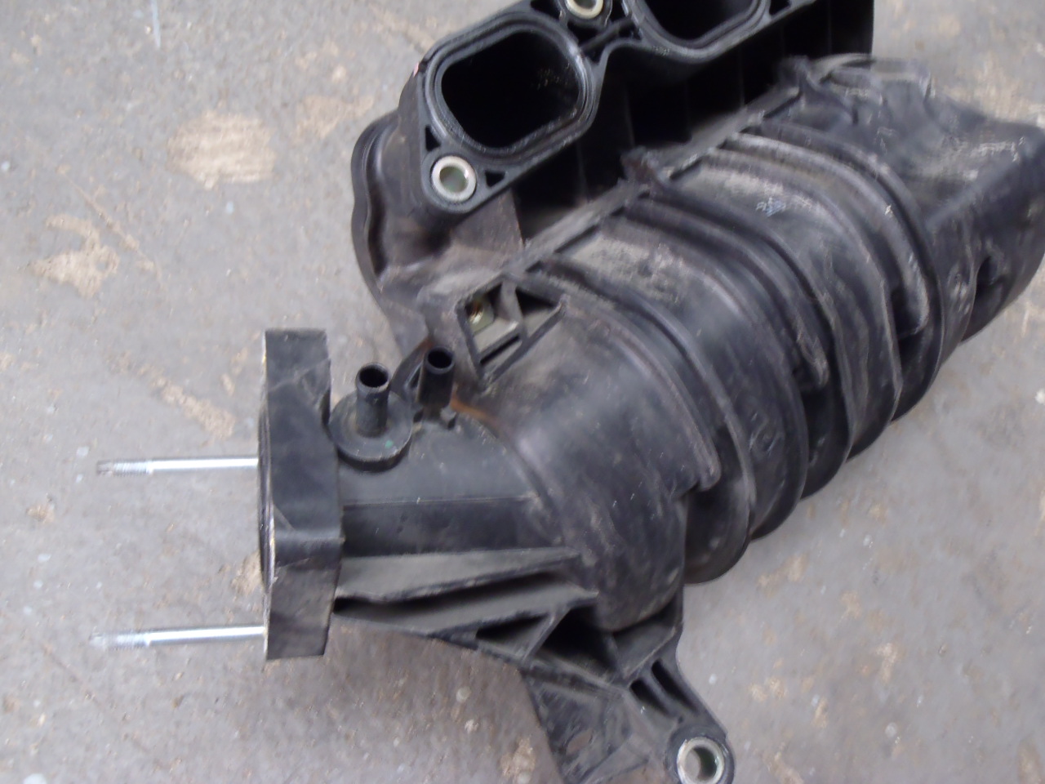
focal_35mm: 37
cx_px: 522
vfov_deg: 38.7
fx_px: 1117
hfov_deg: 50.1
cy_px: 392
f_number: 4.7
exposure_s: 1/4
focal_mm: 6.64
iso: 250
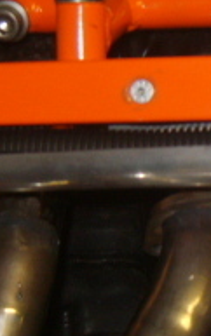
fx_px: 1129
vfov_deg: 16.9
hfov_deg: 10.3
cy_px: 200
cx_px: 321
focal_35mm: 123
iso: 100
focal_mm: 7.4
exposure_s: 1/30
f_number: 2.8
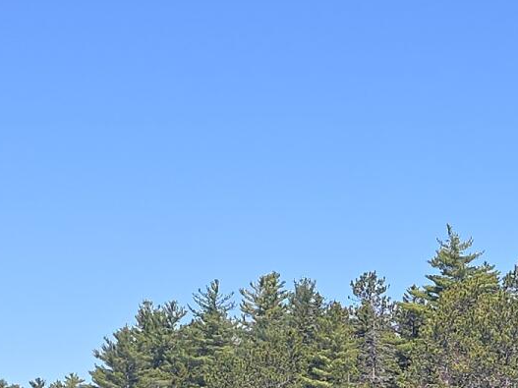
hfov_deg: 14.6
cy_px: 487
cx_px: 628
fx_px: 1960
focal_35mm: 131
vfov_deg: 11.1
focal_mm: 6.3
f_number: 1.7
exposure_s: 1/569
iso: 12
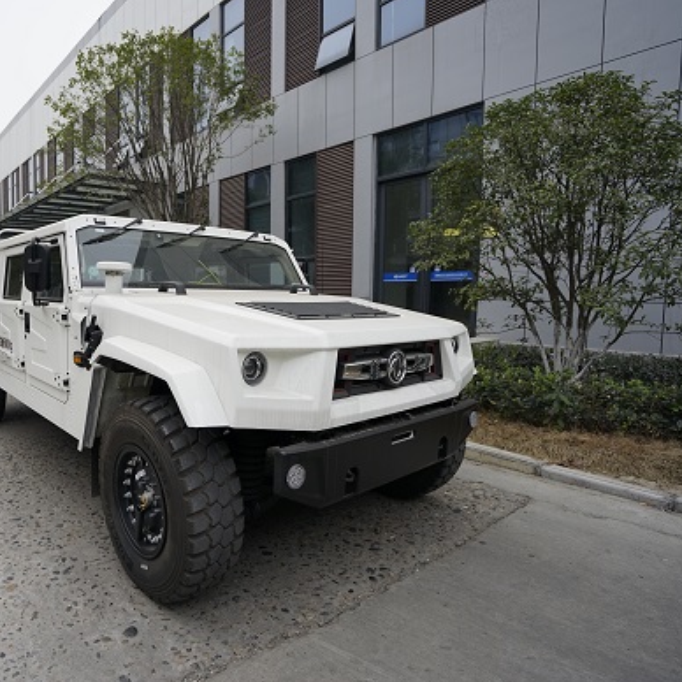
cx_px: 204
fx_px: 468
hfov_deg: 69.1
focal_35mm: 21
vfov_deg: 72.1
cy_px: 334
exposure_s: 1/160
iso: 250
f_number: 4
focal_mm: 16
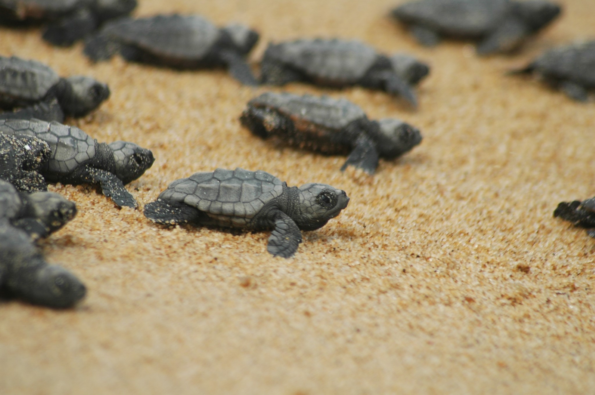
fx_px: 6685
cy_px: 198
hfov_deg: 5.1
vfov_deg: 3.4
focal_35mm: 405
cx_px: 298
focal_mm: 270
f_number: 8
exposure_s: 1/400
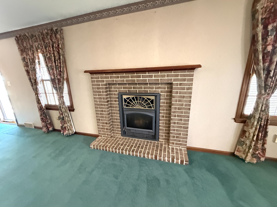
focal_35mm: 14
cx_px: 138
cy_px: 104
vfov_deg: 85.7
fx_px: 112
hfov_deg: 102.1
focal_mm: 2.22
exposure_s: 1/60
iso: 1250
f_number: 2.2
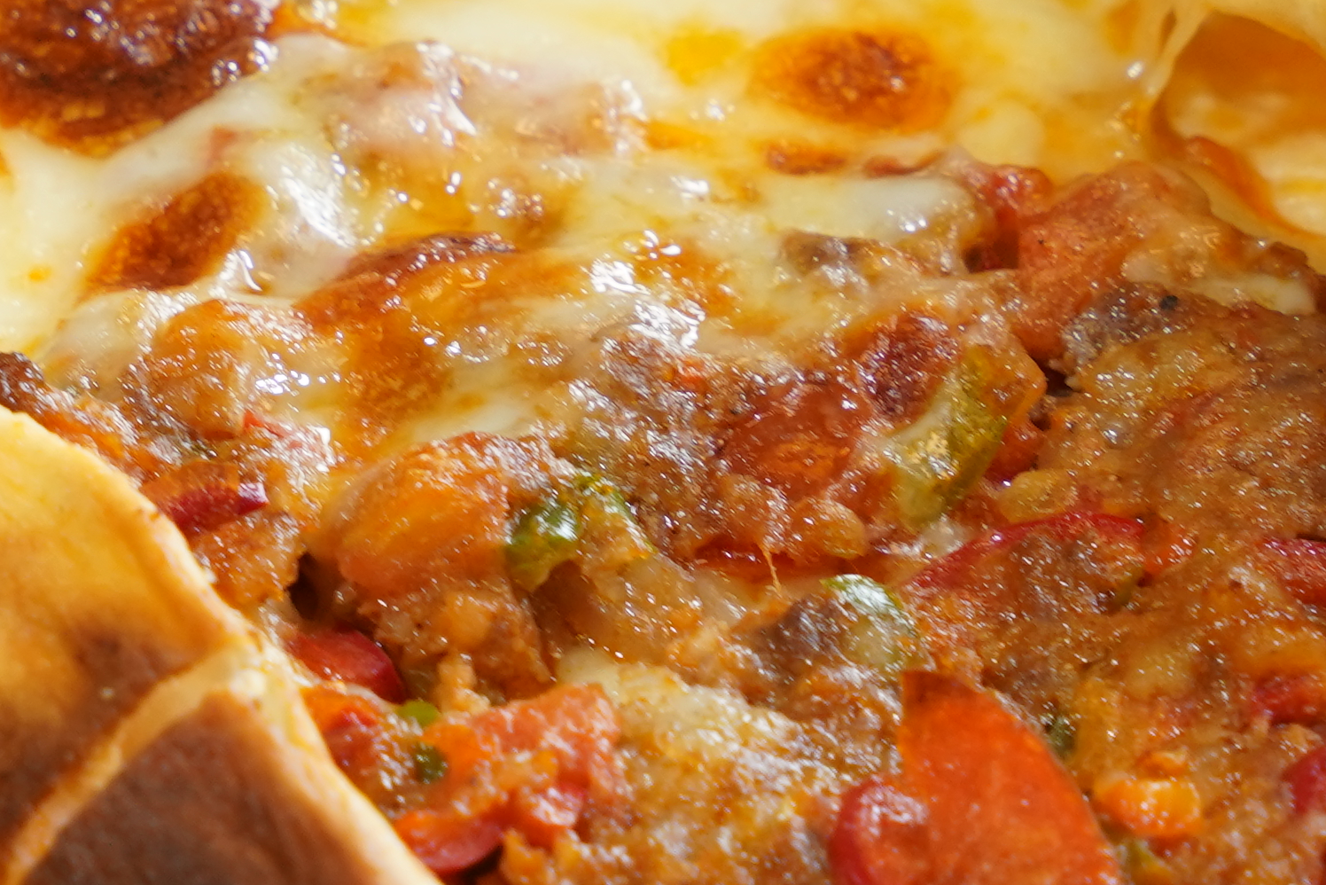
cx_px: 503
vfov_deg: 3.7
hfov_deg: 5.5
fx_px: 13704
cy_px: -253
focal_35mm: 372
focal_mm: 70
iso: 400
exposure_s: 1/60
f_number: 6.3
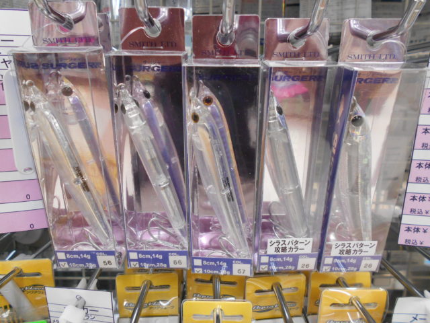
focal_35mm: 26
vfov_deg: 53.1
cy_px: 162
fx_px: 323
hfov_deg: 67.3
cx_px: 215
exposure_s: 1/30
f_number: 3.2
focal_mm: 4.6
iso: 280
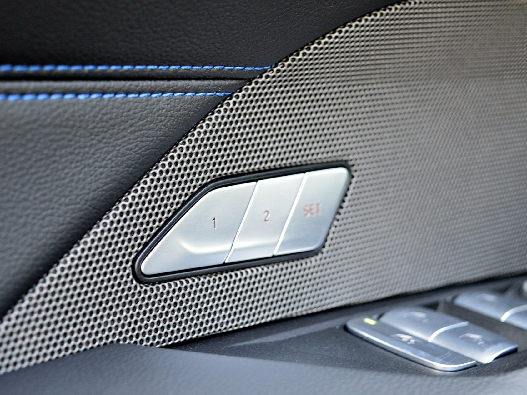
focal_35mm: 69
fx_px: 1050
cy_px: 198
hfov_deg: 28.2
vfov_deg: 21.3
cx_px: 272
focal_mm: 42
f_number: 5
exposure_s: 1/40
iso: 800
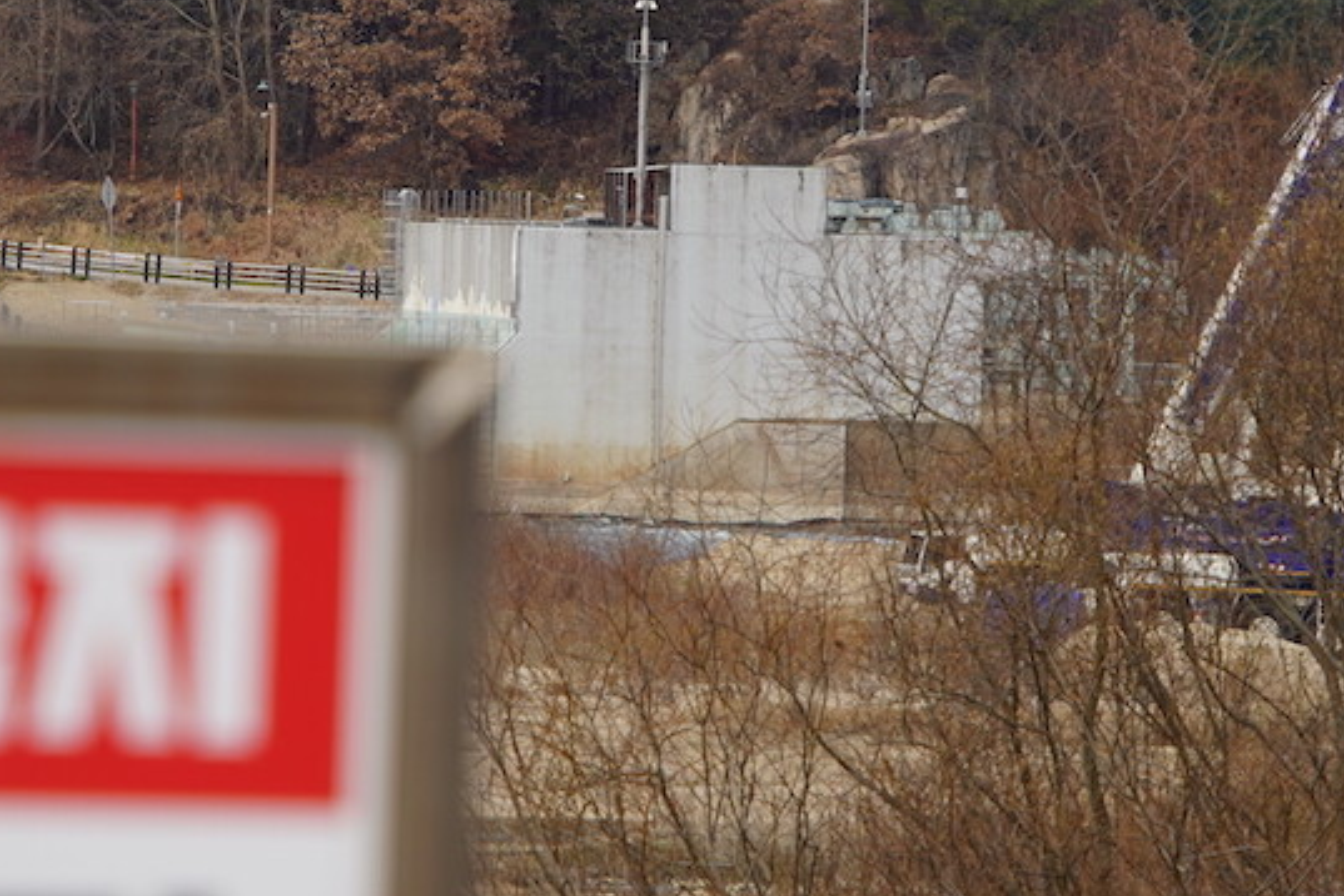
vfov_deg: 4.2
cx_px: 648
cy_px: 247
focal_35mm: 329
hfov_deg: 6.3
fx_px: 12282
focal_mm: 138
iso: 100
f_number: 6.3
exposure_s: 1/200
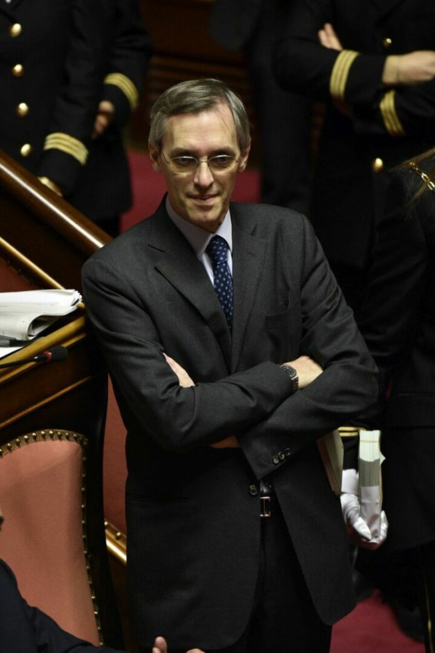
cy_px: 326
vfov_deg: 5.2
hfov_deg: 3.4
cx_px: 218
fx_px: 7254
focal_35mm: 400
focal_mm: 400
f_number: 4
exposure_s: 1/160
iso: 4000
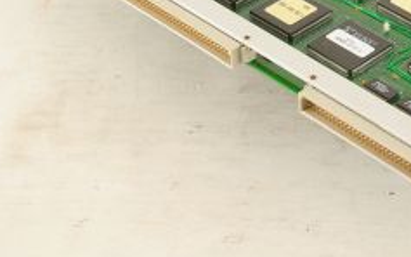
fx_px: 1445
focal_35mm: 129
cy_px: -46
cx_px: 409
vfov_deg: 10.0
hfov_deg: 15.9
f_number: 11
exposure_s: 1/125
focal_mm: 50
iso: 1600
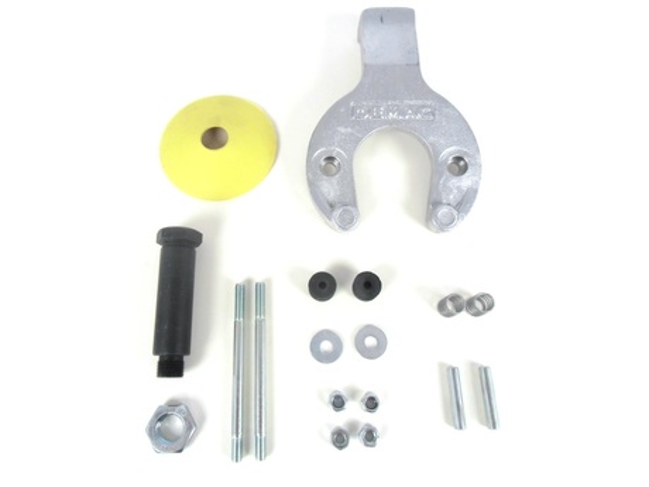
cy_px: 244
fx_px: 450
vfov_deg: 56.8
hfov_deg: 71.6
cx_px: 324
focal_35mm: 24
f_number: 3
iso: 64
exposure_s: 1/160
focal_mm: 4.24
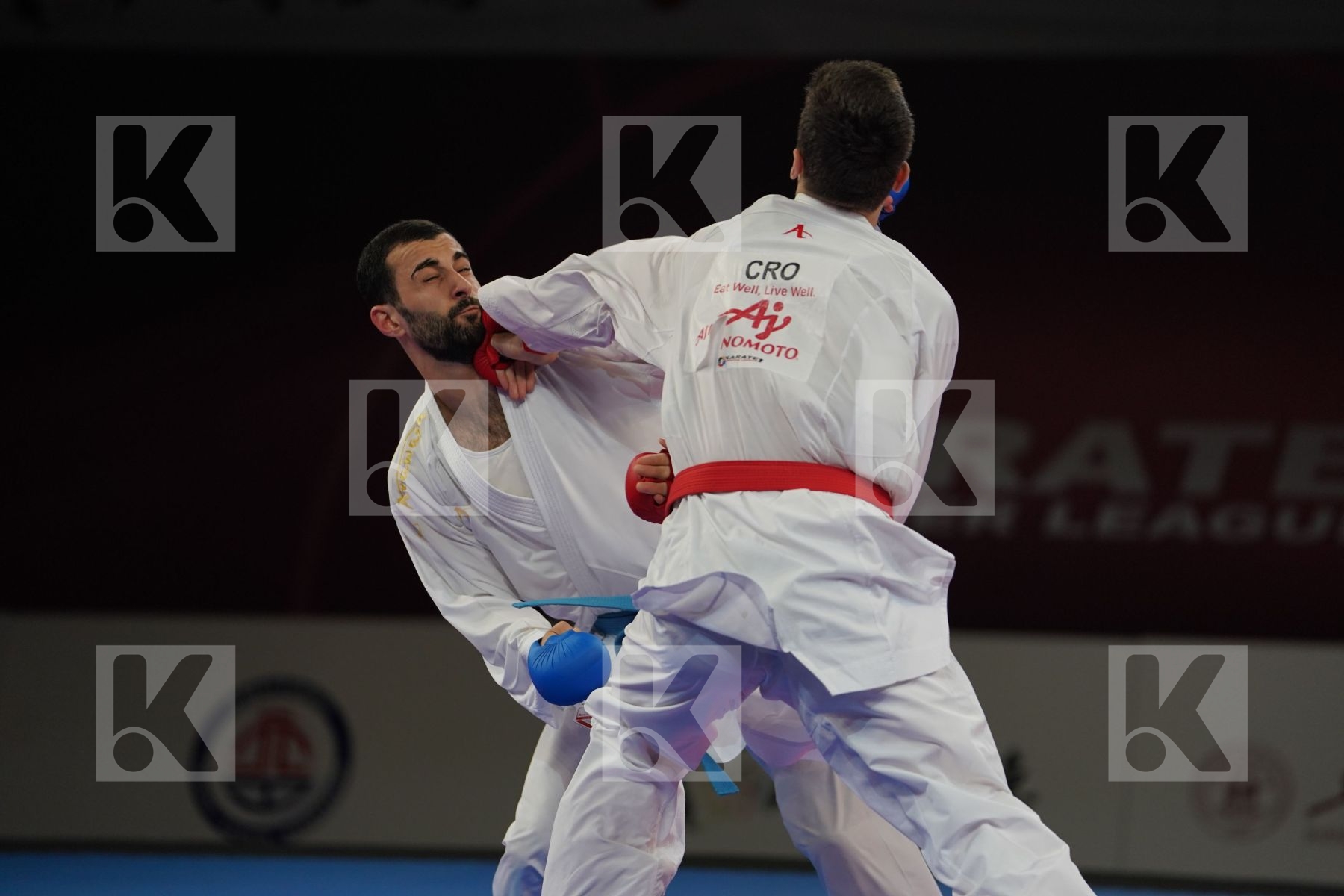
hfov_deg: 10.3
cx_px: 672
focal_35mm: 200
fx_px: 7466
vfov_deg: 6.9
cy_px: 448
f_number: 2.8
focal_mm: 200
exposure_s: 1/1000
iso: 1000
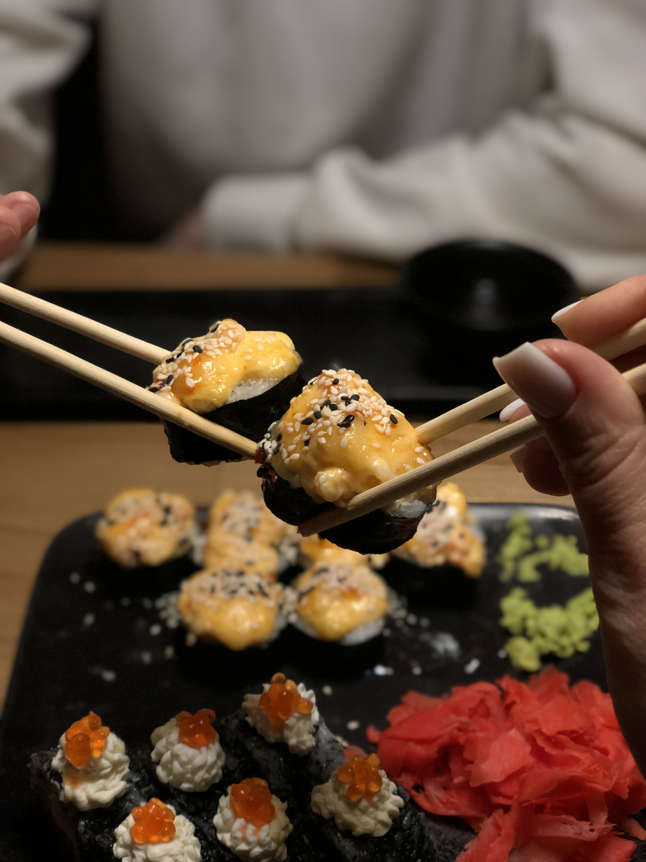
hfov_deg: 28.0
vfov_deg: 36.8
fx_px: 1294
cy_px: 431
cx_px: 323
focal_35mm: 52
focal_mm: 6
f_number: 2.4
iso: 100
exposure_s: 1/60
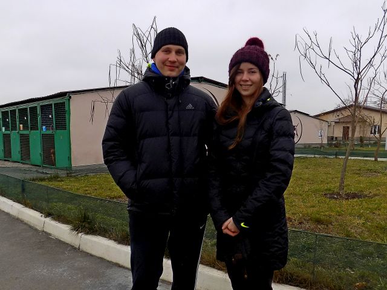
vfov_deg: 58.9
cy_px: 145
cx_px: 194
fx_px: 257
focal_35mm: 23
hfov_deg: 73.9
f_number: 3.1
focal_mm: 4
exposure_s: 1/160
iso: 80
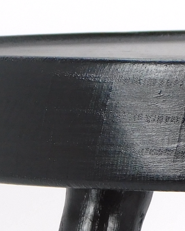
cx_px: 311
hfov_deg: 4.1
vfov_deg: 5.1
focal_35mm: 377
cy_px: 121
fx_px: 2580
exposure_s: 1/50
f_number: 4.5
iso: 125
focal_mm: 16.1
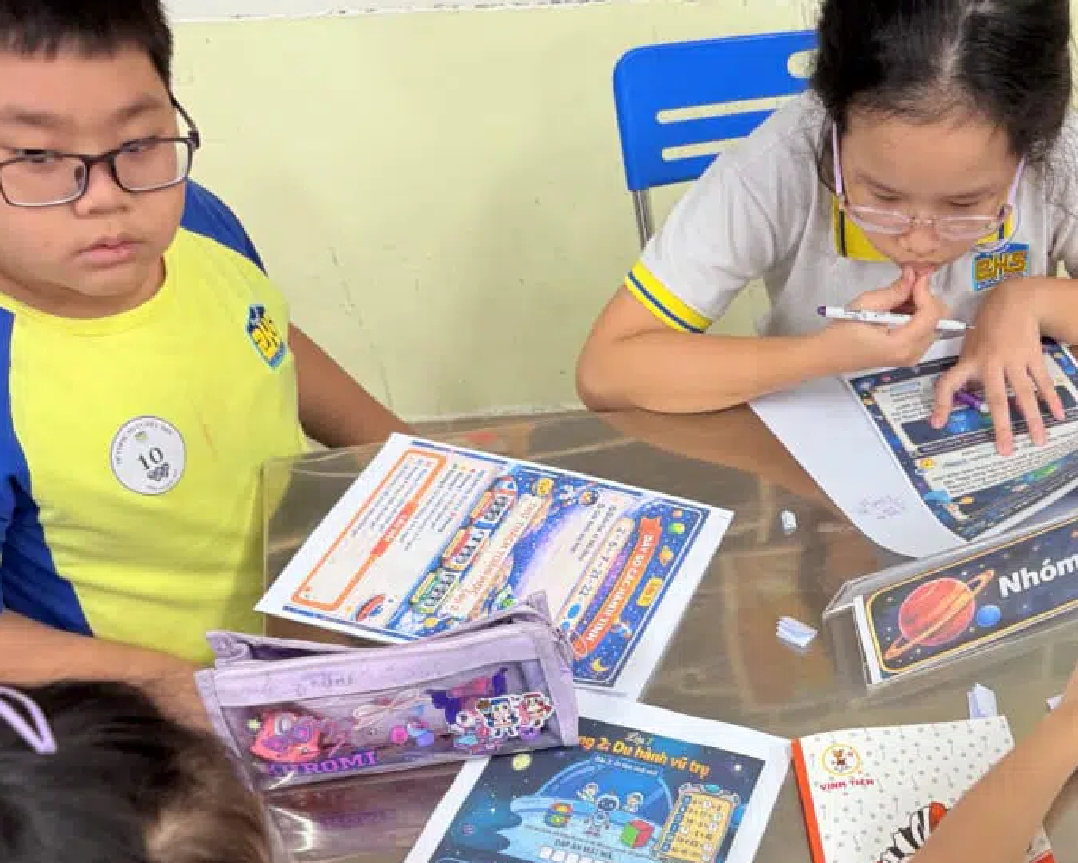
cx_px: 864
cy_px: 646
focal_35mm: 44
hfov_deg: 40.3
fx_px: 1404
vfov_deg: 33.5
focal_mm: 6.76
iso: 125
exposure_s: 1/50
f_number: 1.78
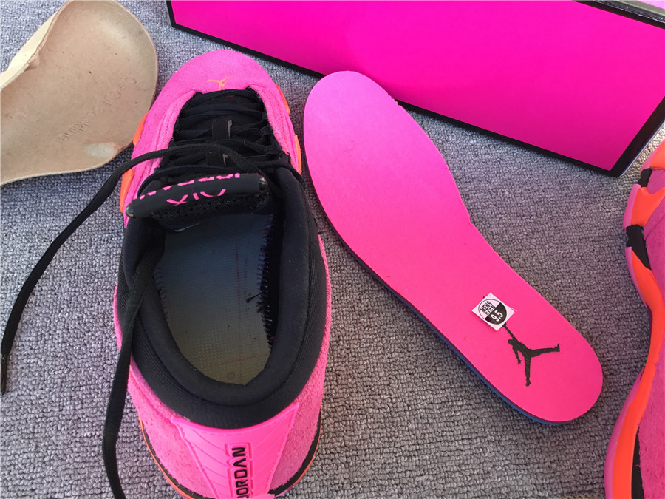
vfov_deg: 45.4
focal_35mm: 31
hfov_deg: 58.4
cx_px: 332
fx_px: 596
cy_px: 250
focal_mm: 3.3
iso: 32
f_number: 2.4
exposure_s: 1/100
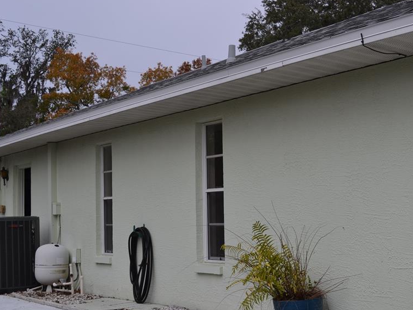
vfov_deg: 28.5
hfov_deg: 37.4
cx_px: 244
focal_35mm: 51
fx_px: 609
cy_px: 181
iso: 100
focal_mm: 26
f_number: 6.3
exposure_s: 1/160
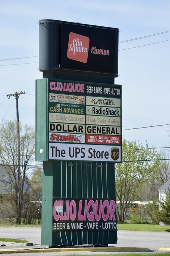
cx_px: 85
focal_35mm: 158
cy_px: 128
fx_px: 1117
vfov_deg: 13.0
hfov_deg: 8.7
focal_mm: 105
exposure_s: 1/250
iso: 100
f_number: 8
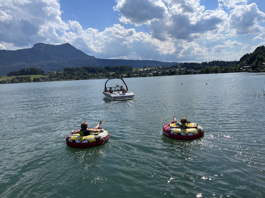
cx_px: 132
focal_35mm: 26
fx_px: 199
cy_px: 99
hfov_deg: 67.3
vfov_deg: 53.1
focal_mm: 5.1
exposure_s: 1/7353
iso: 50
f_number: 1.6
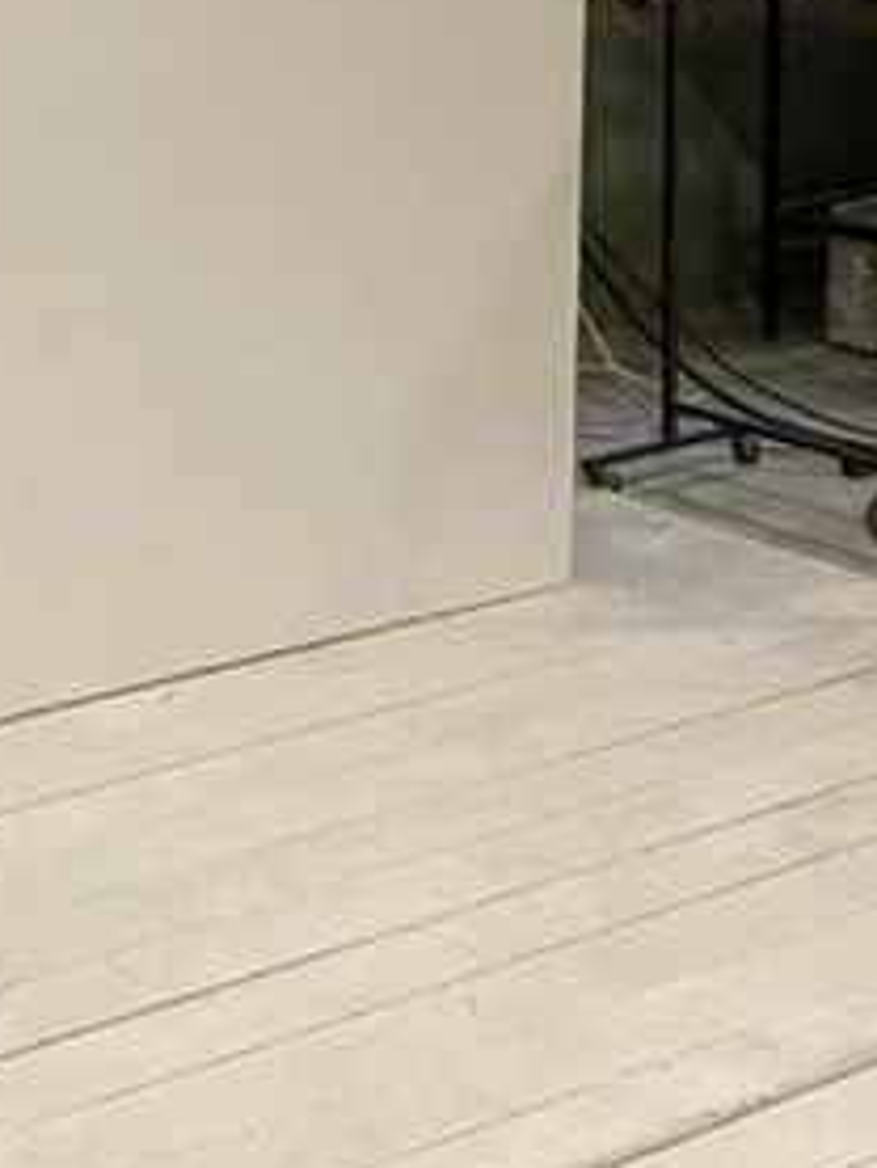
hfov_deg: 14.9
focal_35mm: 96
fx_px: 3240
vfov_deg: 19.8
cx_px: -198
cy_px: -30
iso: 320
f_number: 1.8
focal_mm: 4.25
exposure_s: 1/50
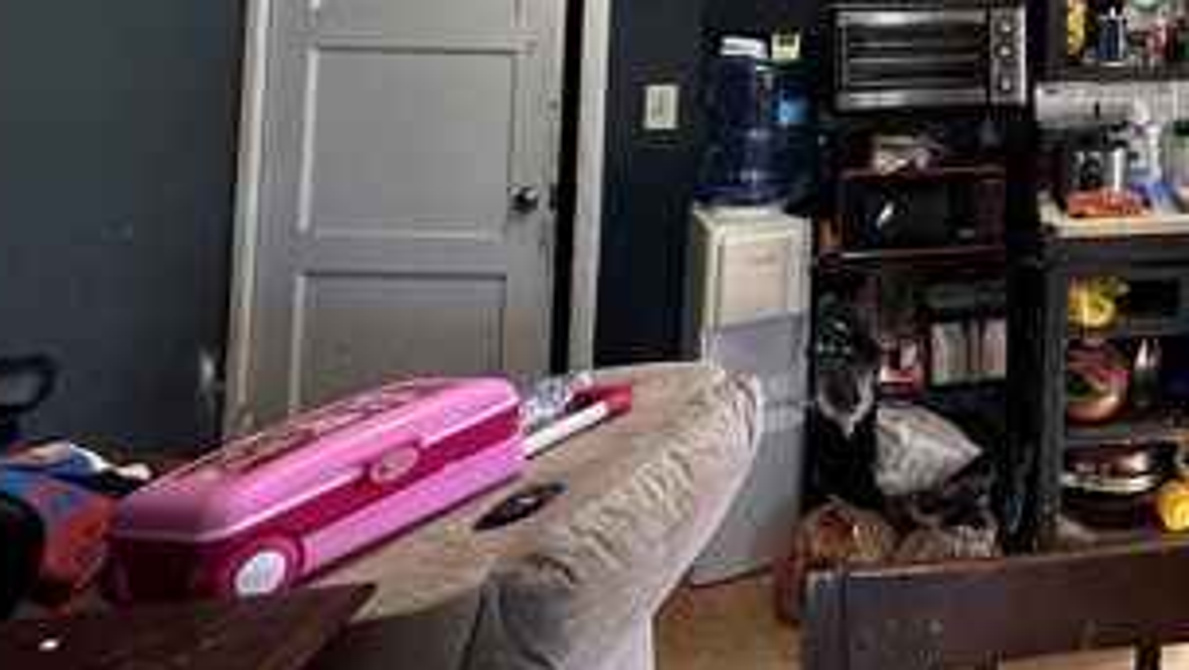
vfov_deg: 32.4
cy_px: -66
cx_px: 1193
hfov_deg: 49.5
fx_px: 1009
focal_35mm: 32
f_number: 2.2
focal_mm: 2.22
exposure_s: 1/60
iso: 200
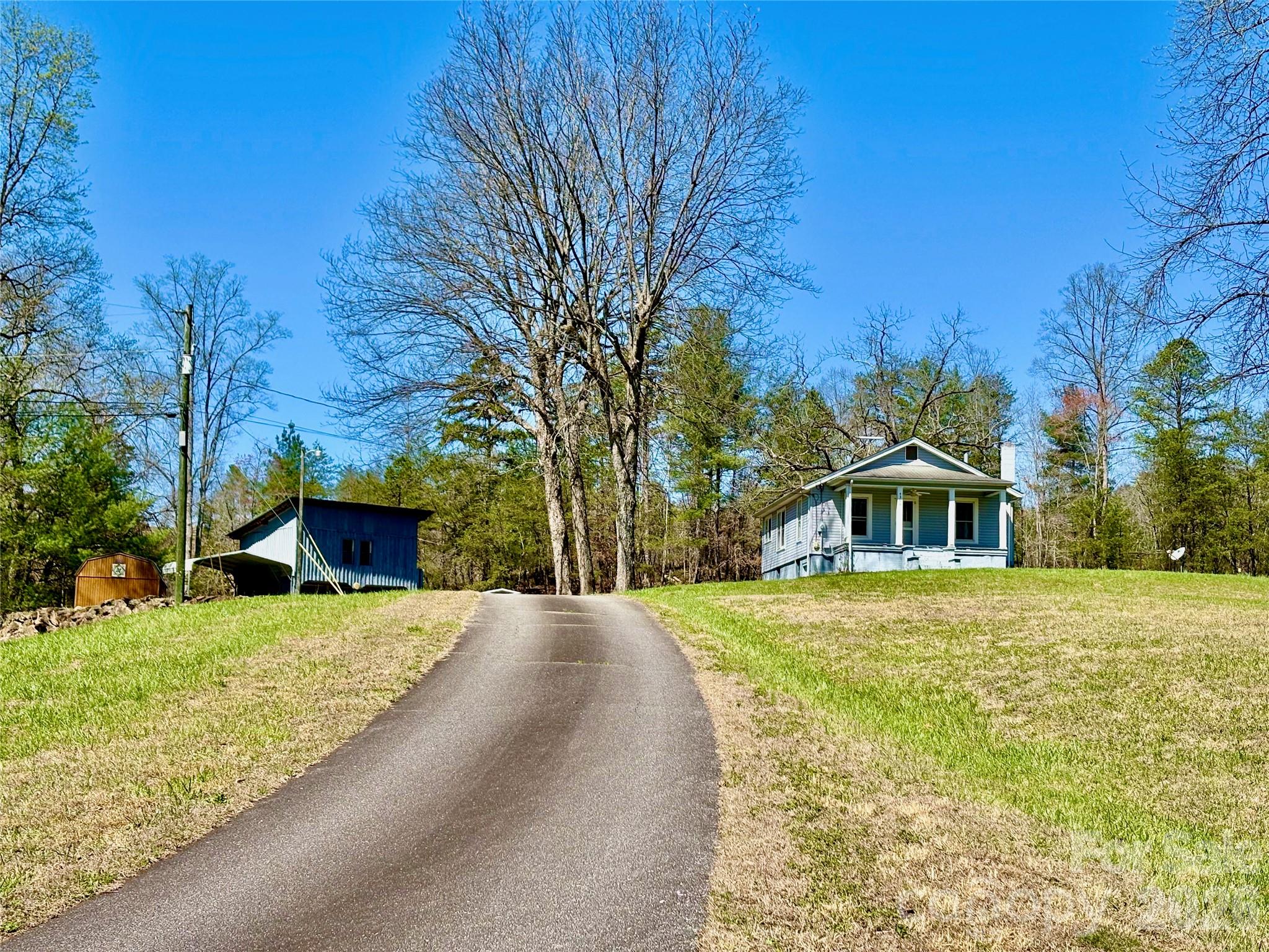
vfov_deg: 28.0
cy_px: 476
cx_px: 634
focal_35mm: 52
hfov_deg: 36.8
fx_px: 1906
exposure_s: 1/2639
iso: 32
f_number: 1.6
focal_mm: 5.96
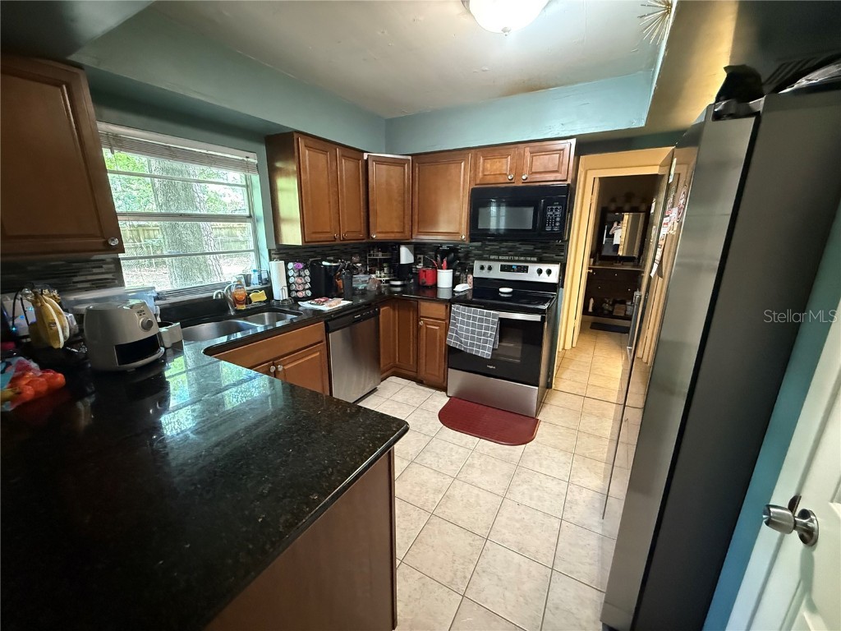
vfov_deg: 85.7
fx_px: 340
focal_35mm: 14
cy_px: 316
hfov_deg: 102.1
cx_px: 420
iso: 1000
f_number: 2.2
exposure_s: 1/40
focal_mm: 2.22
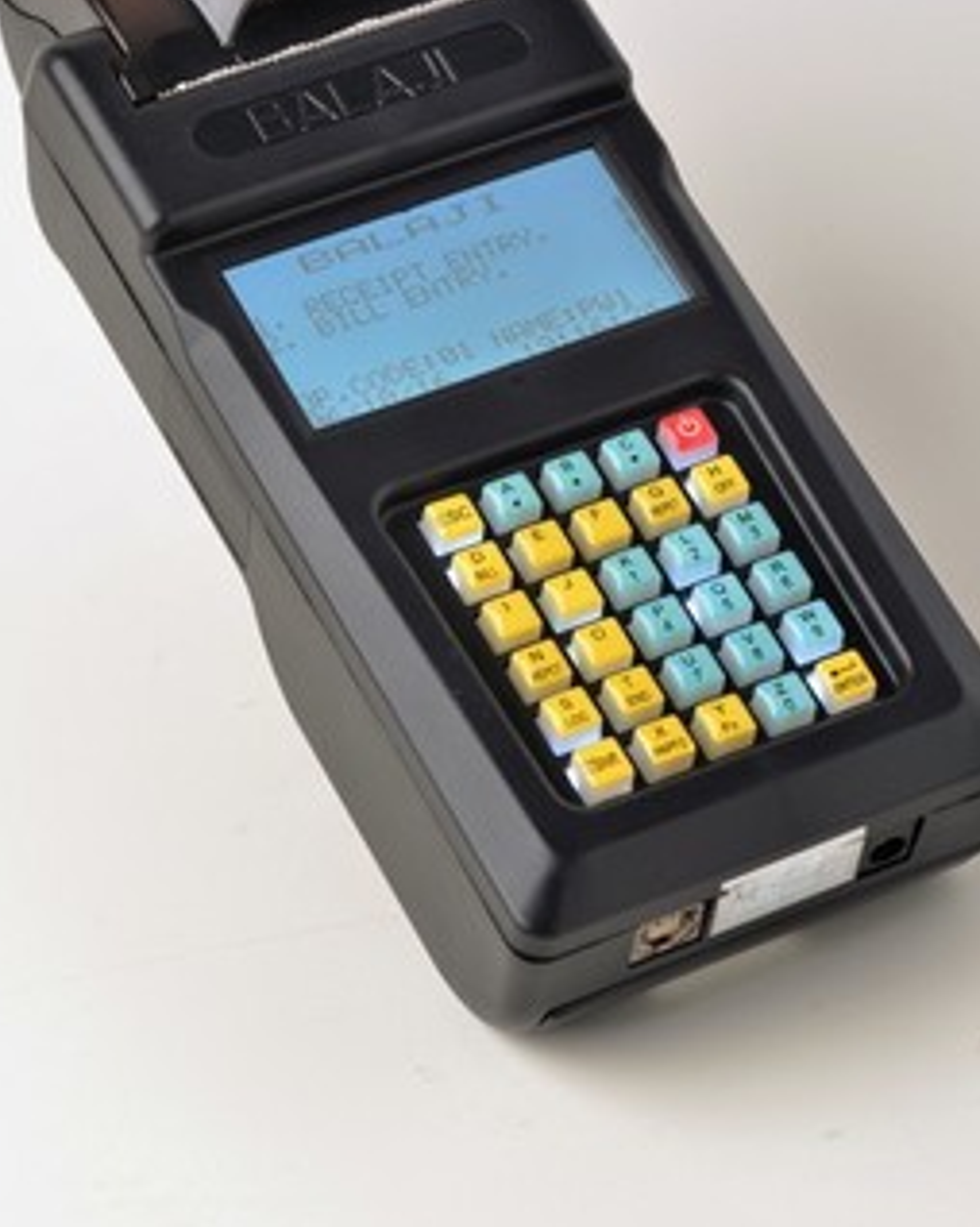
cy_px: 324
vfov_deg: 12.4
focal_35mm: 155
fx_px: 5625
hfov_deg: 10.0
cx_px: 521
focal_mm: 105
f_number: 14
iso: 100
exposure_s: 1/1.6
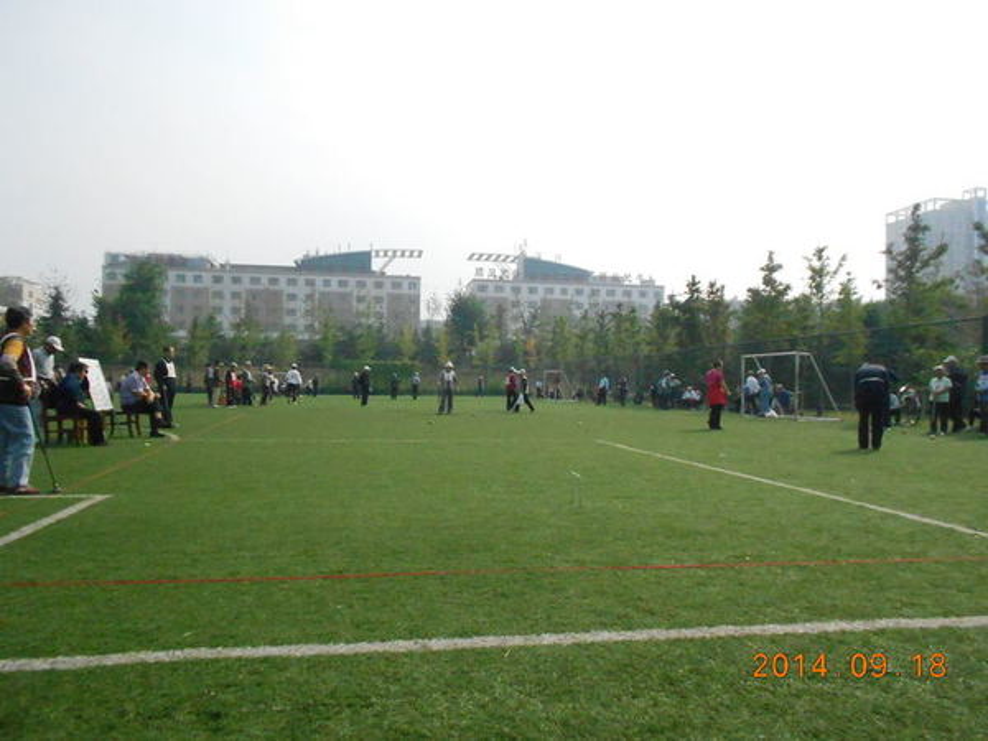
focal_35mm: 26
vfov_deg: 53.1
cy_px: 370
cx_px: 494
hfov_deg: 67.3
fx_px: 742
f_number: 8
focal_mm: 4.6
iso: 800
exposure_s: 1/2000
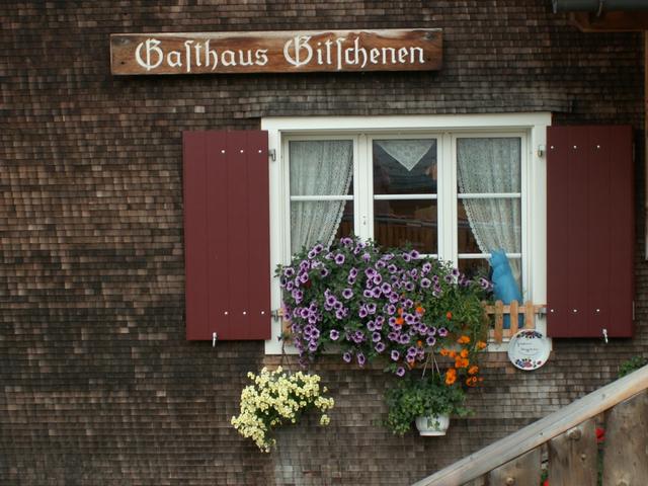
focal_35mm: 71
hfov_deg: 27.4
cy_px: 243
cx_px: 324
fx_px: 1329
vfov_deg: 20.7
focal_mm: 11.84
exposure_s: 1/60
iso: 50
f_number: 4
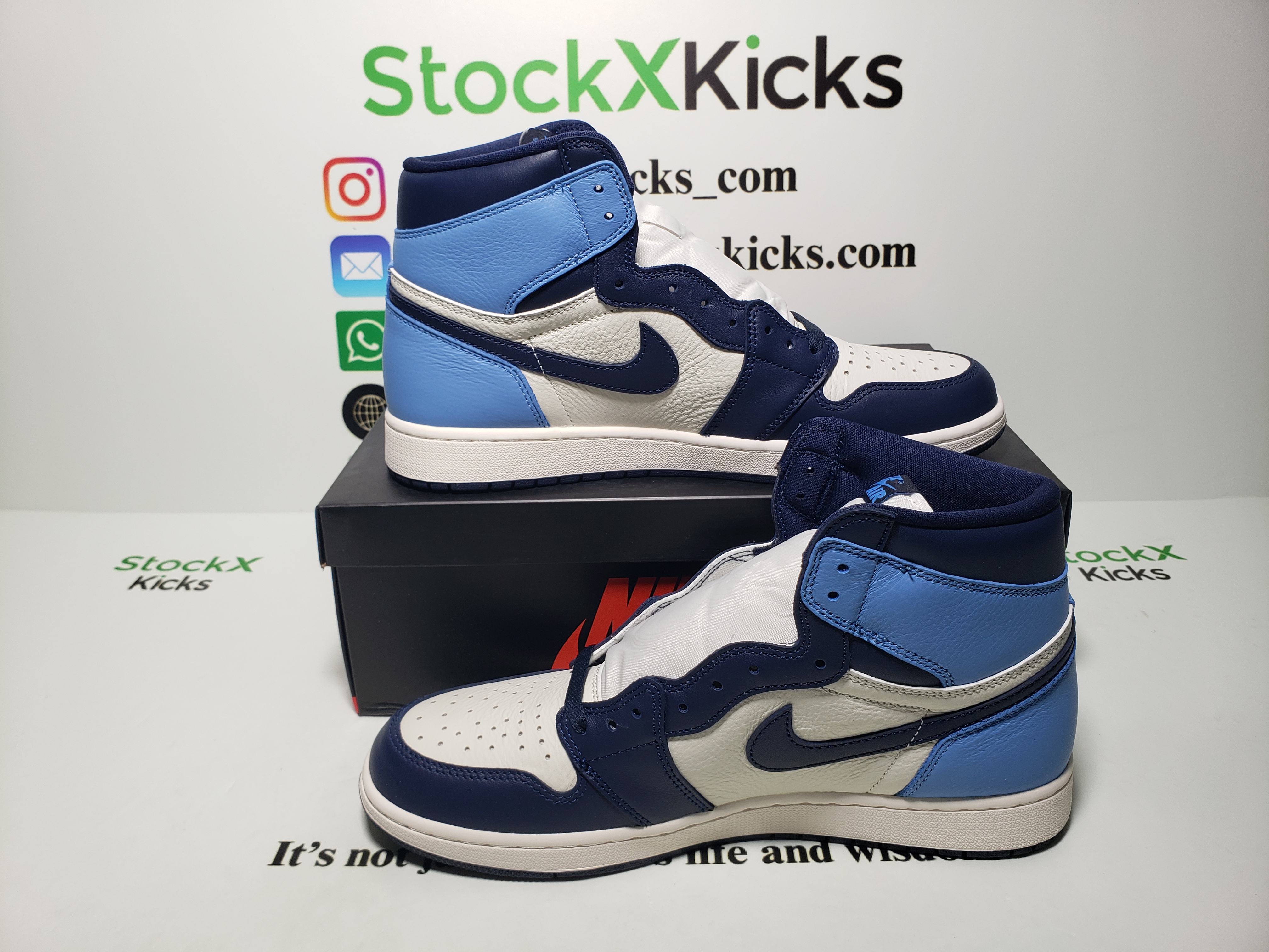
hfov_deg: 67.3
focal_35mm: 26
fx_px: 953
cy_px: 476
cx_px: 634
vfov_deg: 53.1
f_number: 2.4
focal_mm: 4.3
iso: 50
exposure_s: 1/158
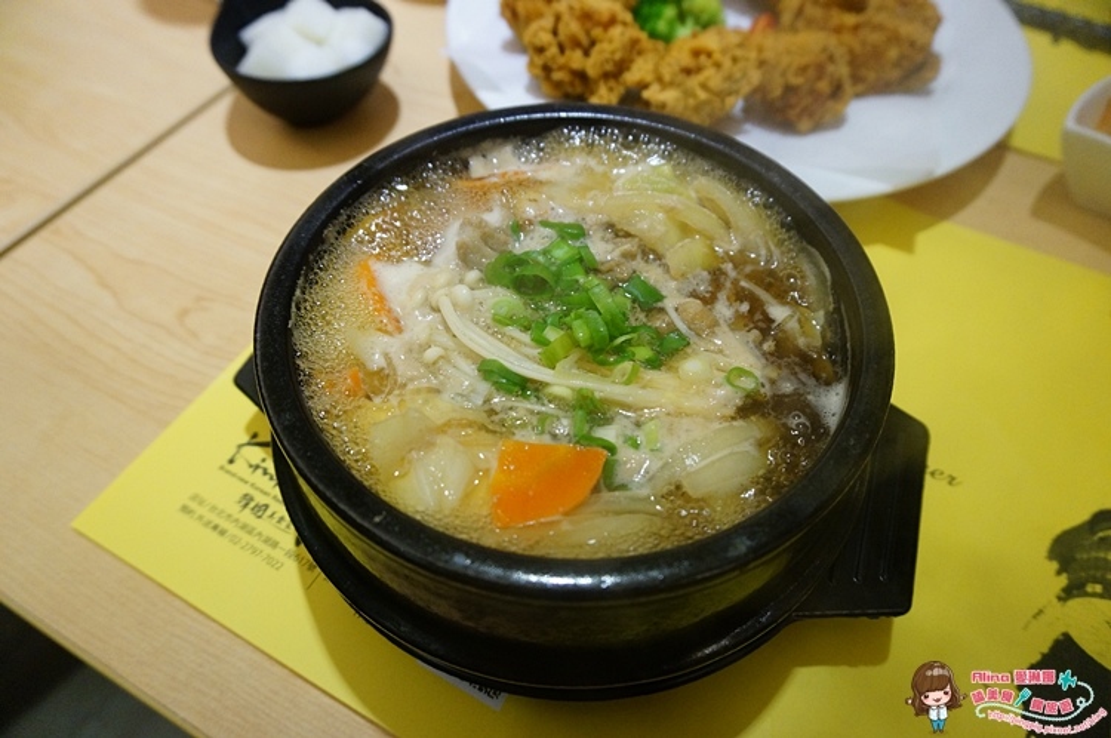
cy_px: 369
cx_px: 556
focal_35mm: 24
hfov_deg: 73.8
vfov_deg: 53.0
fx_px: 740
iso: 1600
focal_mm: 16
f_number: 4
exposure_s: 1/200
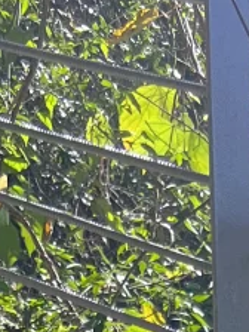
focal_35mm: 167
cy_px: 1017
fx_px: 1602
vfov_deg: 9.3
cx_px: 82
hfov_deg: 8.9
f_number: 1.5
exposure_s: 1/572
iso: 50
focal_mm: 5.7
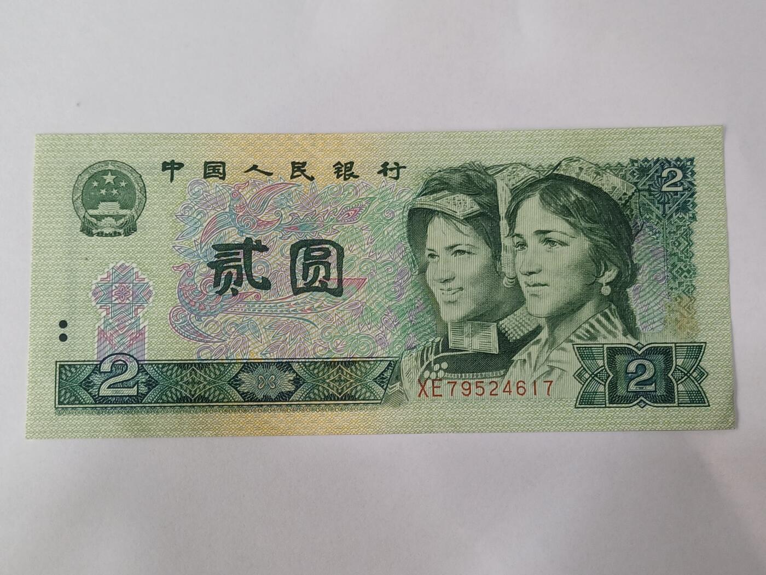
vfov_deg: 32.2
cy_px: 288
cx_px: 383
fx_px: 996
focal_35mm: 45
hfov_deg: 42.1
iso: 195
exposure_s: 1/50
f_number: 1.8
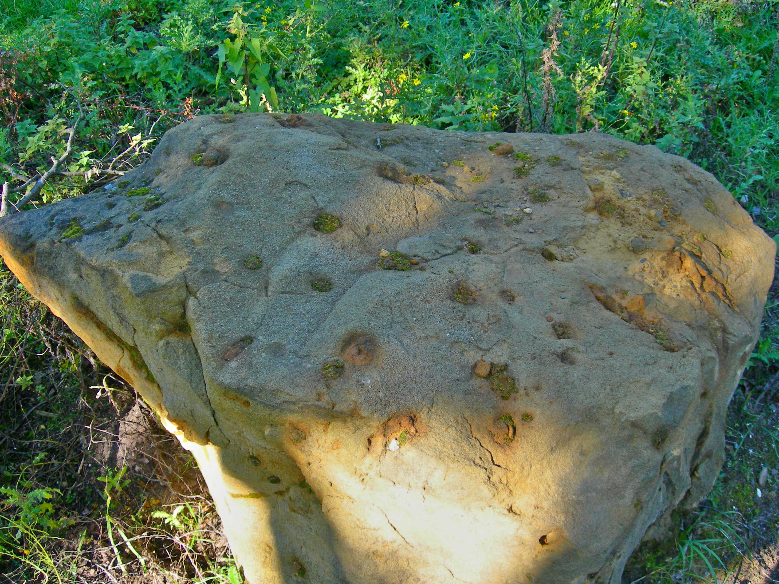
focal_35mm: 40
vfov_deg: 36.0
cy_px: 300
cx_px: 381
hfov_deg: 46.8
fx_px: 900
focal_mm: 7.8
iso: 50
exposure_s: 1/164
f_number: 2.8
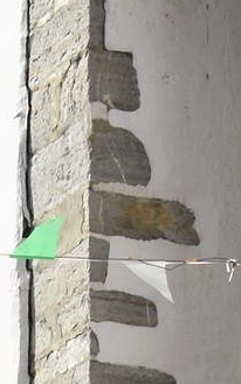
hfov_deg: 3.9
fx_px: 3432
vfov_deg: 6.1
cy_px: 949
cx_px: -442
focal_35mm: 327
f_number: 14
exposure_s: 1/250
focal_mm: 44
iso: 200
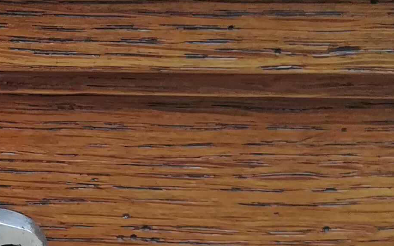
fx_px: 1278
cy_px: 123
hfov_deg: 15.0
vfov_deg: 11.0
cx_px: -342
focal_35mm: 119
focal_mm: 3.83
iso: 80
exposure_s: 1/100
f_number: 2.2
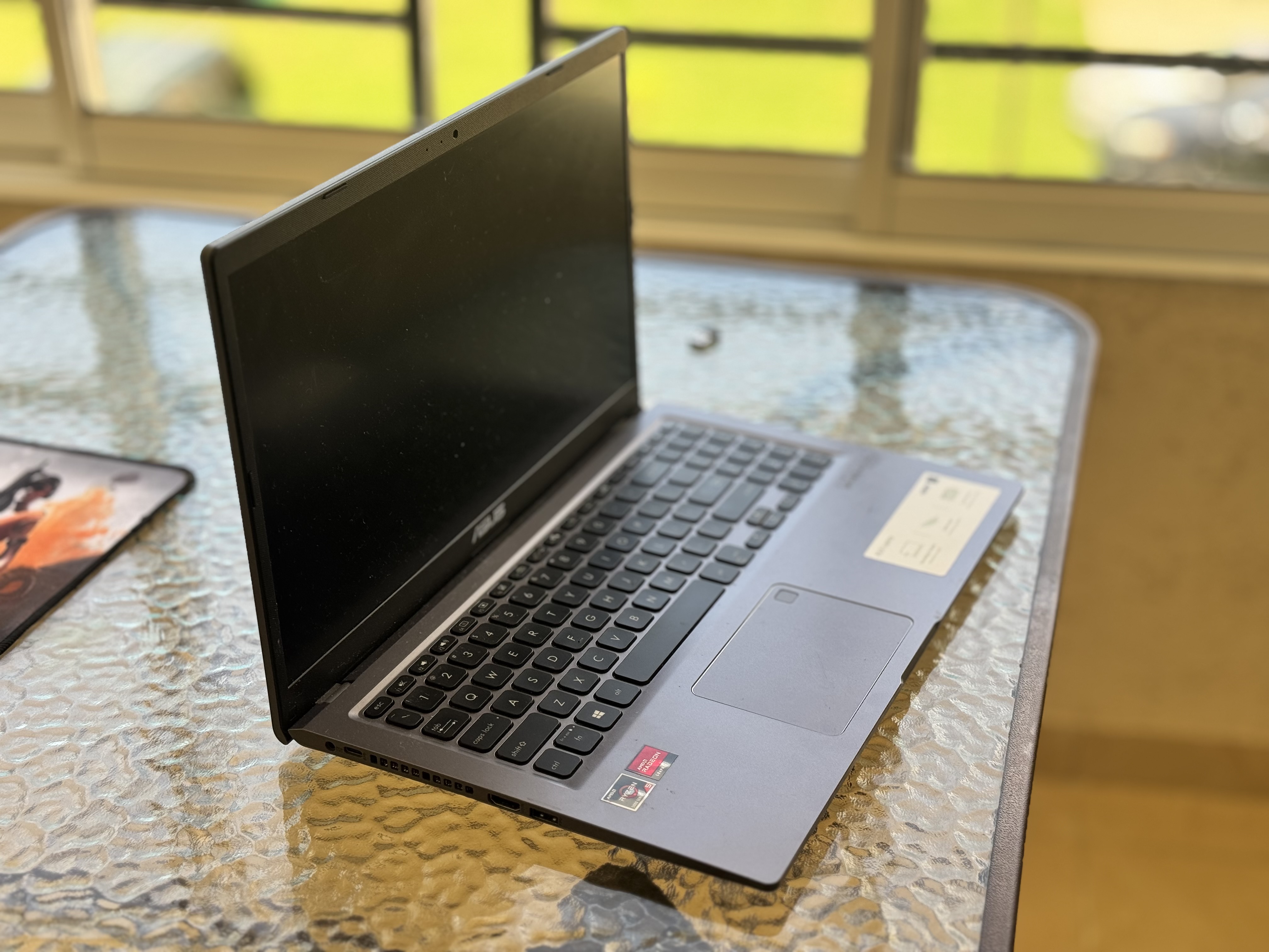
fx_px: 1760
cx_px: 634
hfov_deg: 39.7
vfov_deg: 30.3
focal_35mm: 48
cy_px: 476
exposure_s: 1/232
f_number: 1.78
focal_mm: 6.76
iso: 64
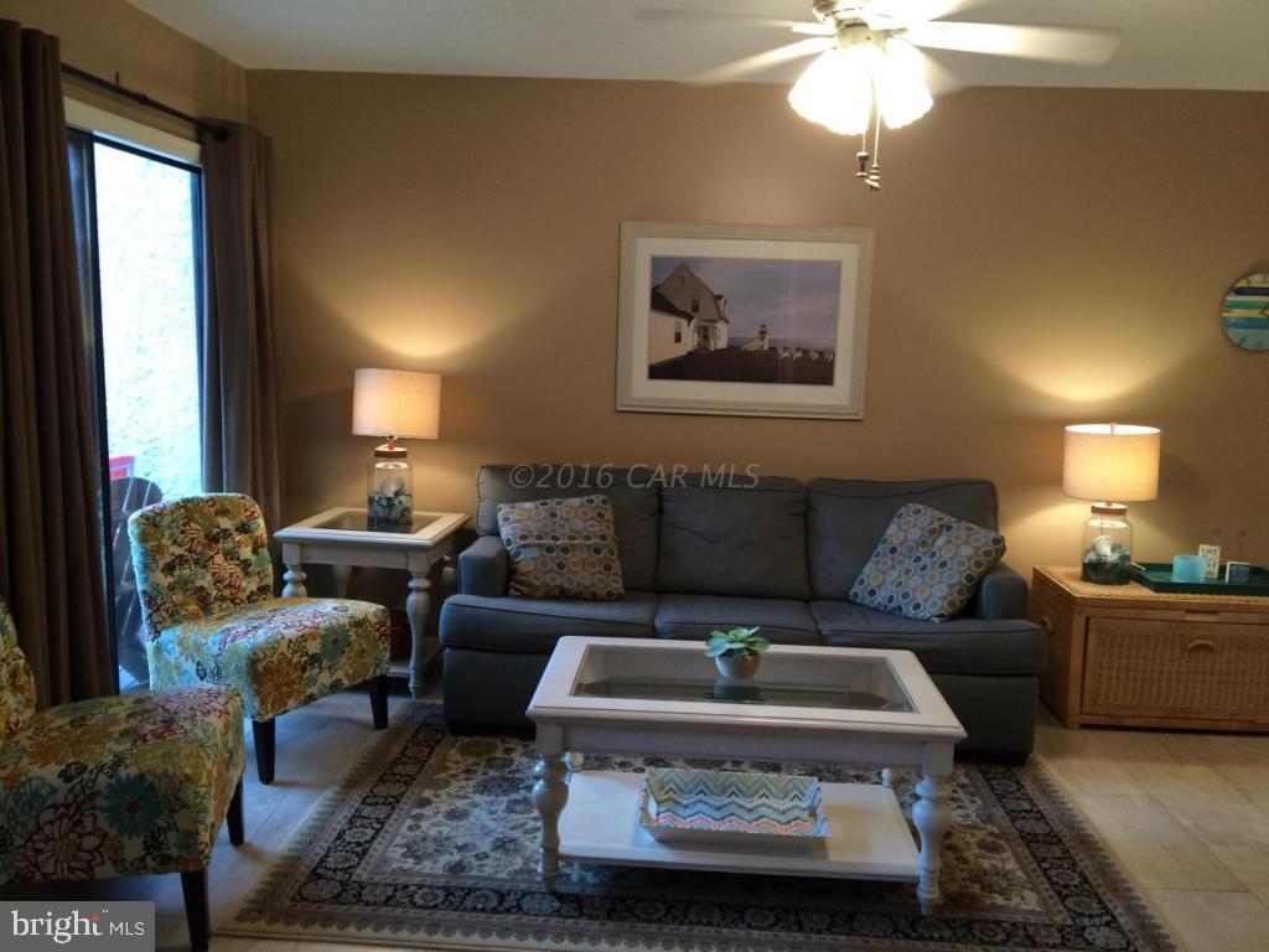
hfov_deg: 61.7
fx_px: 1063
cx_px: 634
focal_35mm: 29
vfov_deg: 48.2
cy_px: 476
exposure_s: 1/33
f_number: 2.2
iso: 125
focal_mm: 4.15
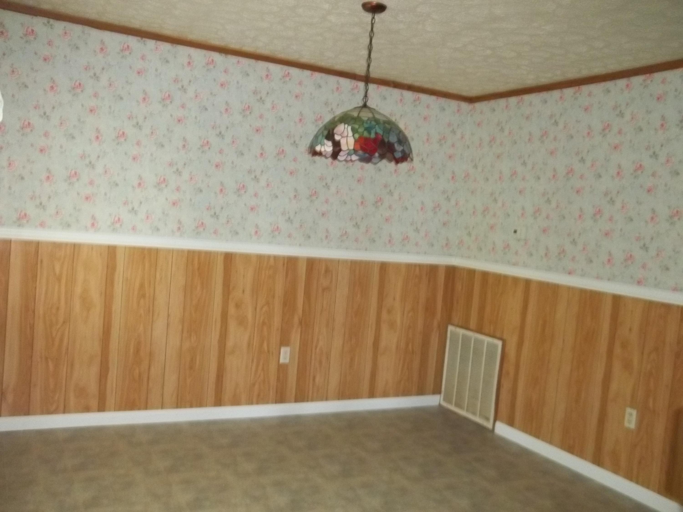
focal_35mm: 33
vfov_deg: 42.9
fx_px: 651
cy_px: 256
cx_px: 342
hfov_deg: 55.4
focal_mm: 5.9
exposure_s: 1/30
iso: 400
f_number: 3.3
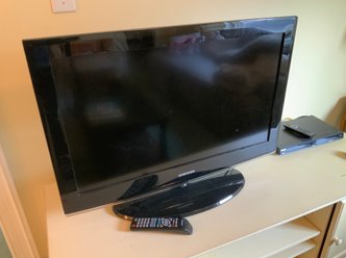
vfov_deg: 46.7
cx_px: 178
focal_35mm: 30
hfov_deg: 60.0
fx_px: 299
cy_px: 133
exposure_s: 1/40
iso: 200
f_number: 1.8
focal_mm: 3
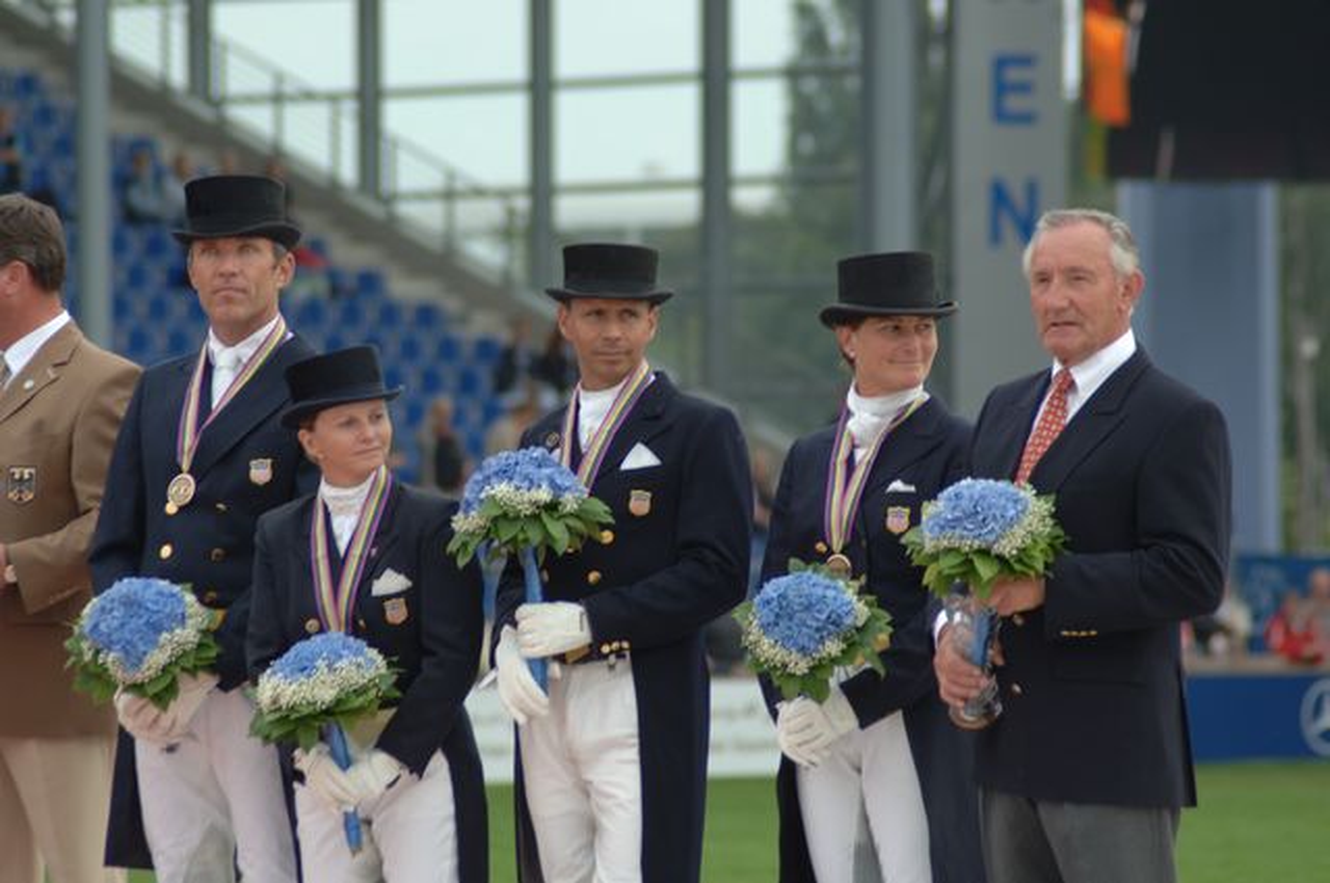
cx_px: 665
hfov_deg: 6.5
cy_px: 442
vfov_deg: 4.4
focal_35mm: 315
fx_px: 11623
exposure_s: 1/250
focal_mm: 210
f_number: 5.6
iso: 200
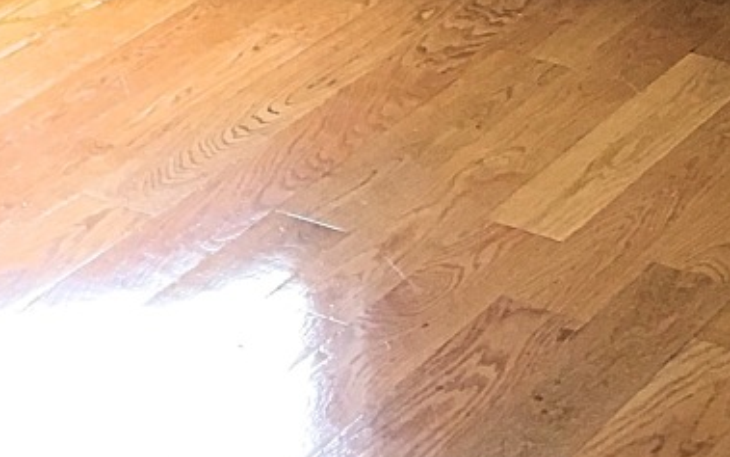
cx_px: 226
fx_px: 2825
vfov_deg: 8.2
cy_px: -779
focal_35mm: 142
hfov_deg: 14.7
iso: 40
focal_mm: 4.15
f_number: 2.2
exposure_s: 1/30
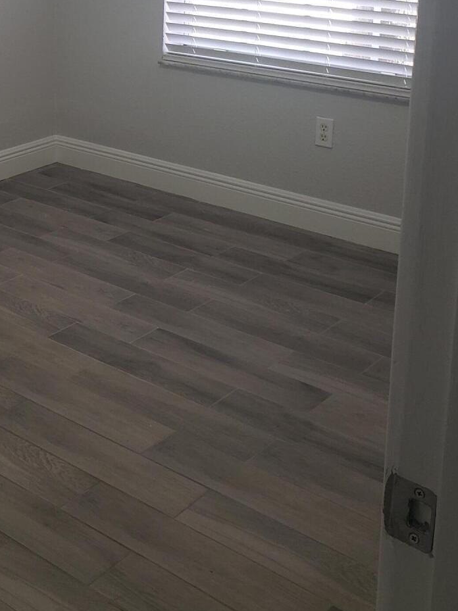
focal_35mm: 56
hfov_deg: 24.6
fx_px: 989
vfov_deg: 32.6
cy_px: 61
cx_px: -28
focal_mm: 4.3
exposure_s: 1/60
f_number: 2.4
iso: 125
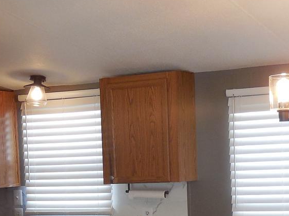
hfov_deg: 21.5
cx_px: 157
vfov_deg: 15.7
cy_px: 255
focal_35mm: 91
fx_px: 760
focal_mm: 4.5
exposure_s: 1/40
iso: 125
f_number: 3.1
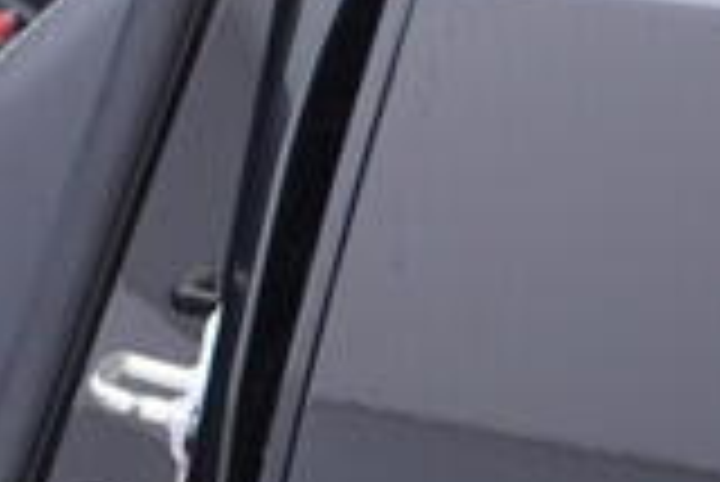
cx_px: -1449
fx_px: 4604
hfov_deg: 7.8
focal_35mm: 230
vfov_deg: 5.9
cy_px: -327
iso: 125
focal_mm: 24
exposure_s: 1/40
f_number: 2.8
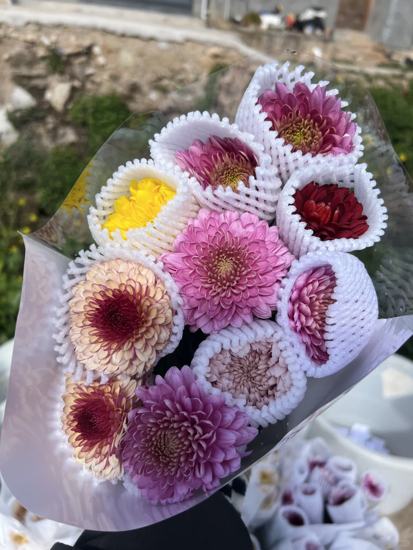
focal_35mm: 26
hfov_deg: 53.1
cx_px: 206
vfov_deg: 67.3
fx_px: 414
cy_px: 275
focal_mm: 5.7
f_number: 1.5
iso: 50
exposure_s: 1/2457
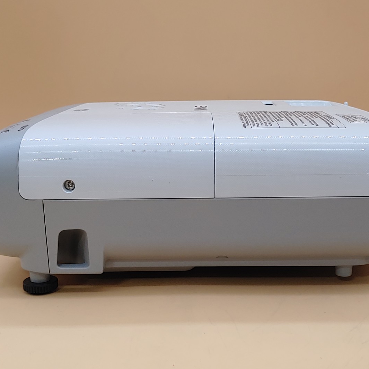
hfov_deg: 31.1
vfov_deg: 31.1
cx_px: 202
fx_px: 663
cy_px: 186
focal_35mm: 55
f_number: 1.8
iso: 50
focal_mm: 4.36
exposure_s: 1/126
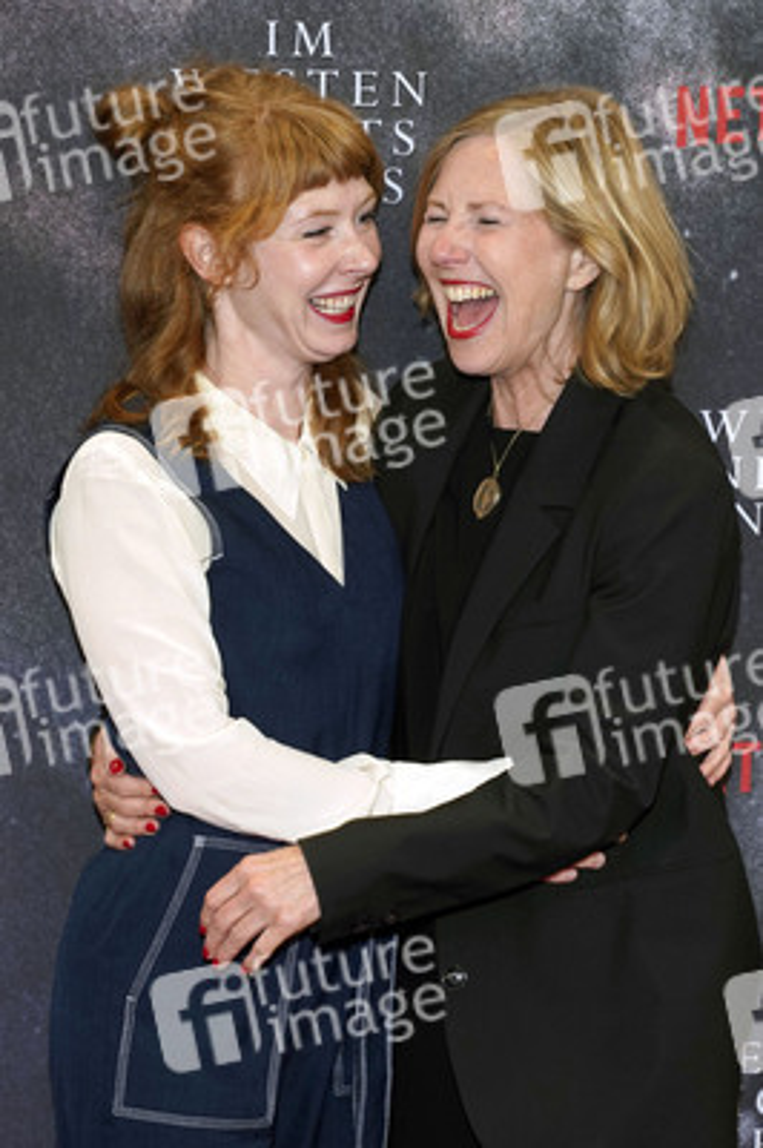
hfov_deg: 20.0
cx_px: 382
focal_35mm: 68
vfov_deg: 29.7
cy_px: 574
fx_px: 2165
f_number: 5.6
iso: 640
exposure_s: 1/200
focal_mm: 68
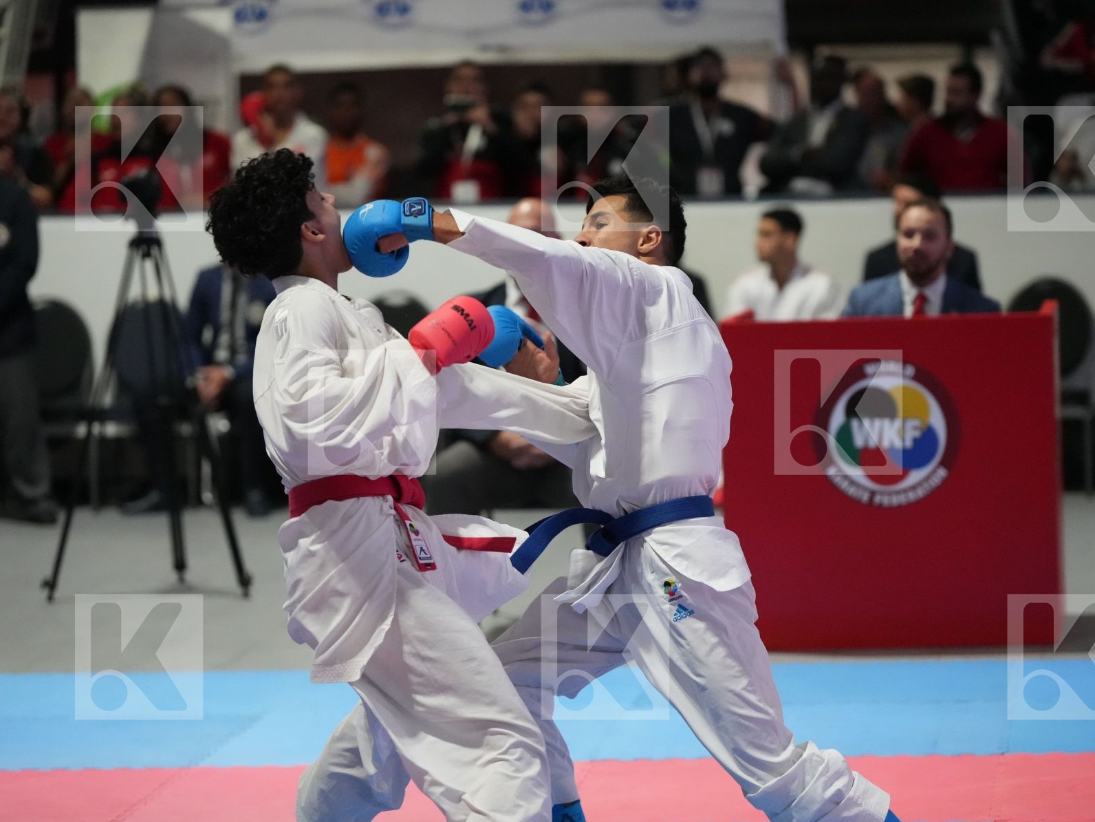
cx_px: 605
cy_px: 412
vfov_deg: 10.8
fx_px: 4334
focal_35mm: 137
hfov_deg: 14.4
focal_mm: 126
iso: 8000
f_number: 2.8
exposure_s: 1/800
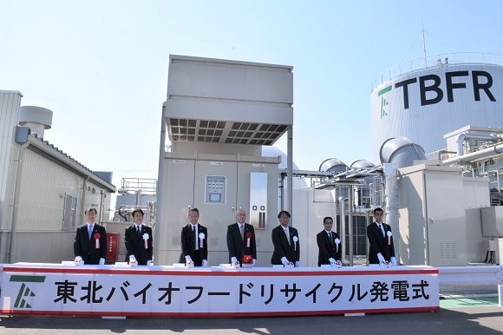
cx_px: 252
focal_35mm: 27
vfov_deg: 47.9
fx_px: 377
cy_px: 168
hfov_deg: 67.4
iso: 640
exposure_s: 1/320
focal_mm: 18
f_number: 22
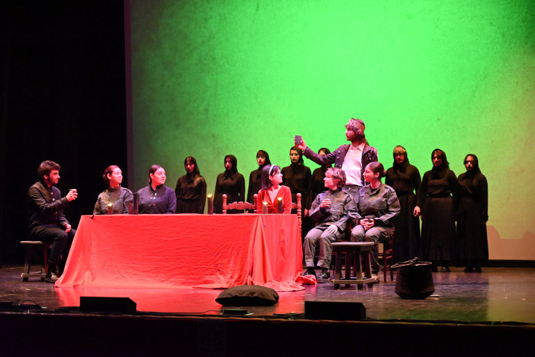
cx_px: 268
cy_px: 178
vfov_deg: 19.5
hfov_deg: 28.8
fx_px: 1041
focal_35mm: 70
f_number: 4
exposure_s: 1/60
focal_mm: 70
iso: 10000
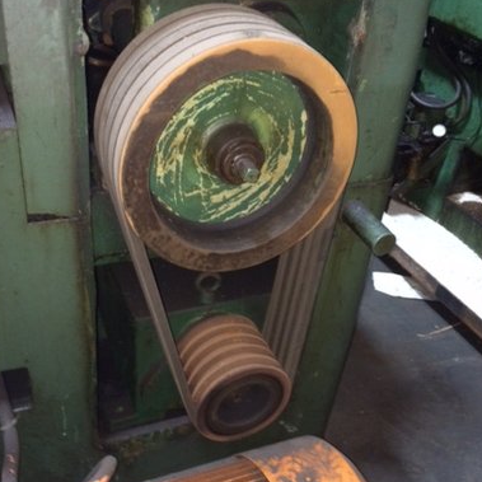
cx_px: 233
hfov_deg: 40.0
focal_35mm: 42
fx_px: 662
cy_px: 265
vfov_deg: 40.0
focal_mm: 4.12
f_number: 2.2
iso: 250
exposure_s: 1/16
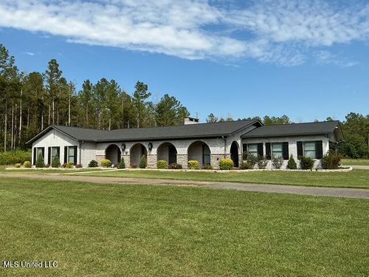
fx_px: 309
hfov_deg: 61.7
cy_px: 138
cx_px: 184
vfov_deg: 48.2
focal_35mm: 29
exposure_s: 1/2058
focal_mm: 3
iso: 25
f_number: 1.8
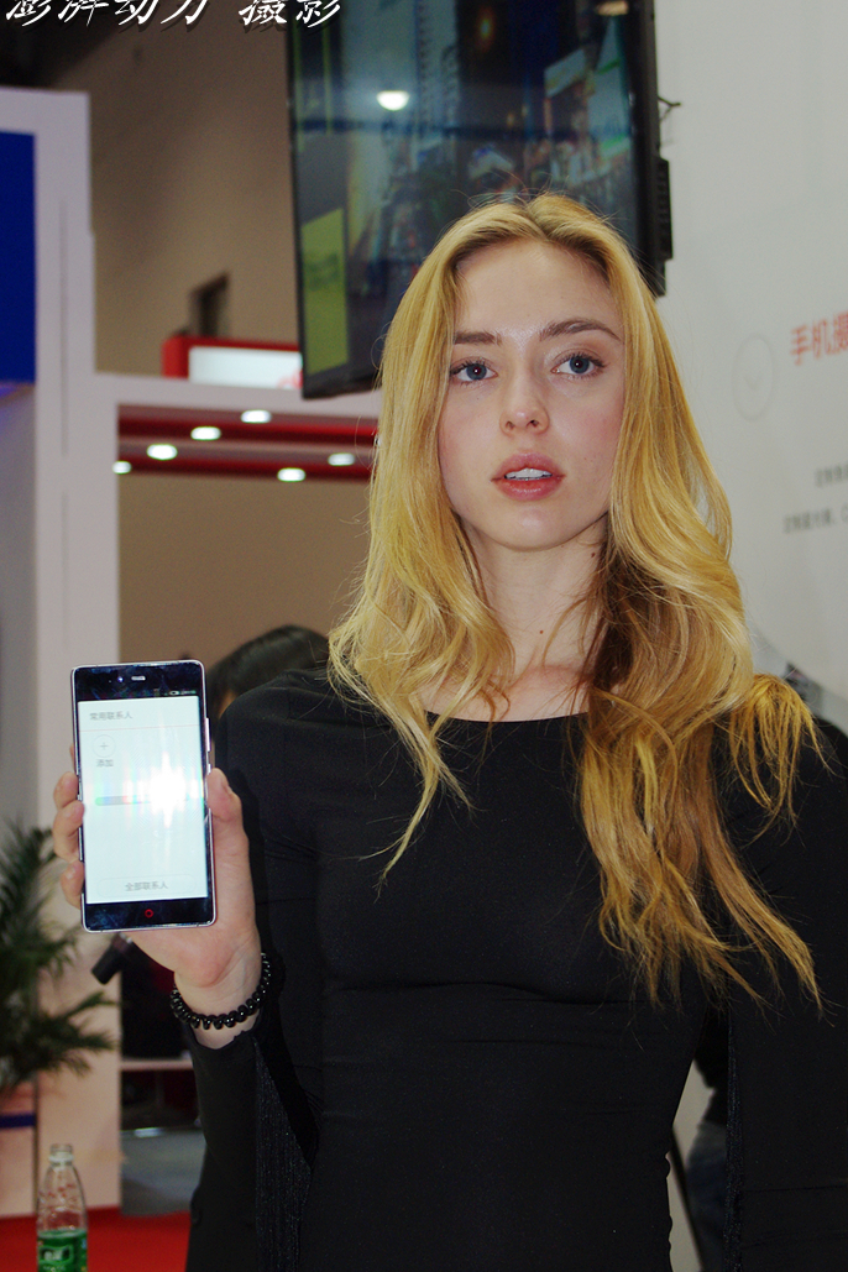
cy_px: 661
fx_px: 2473
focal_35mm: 70
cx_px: 471
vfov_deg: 28.8
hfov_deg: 19.4
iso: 250
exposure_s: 1/60
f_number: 4.5
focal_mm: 40
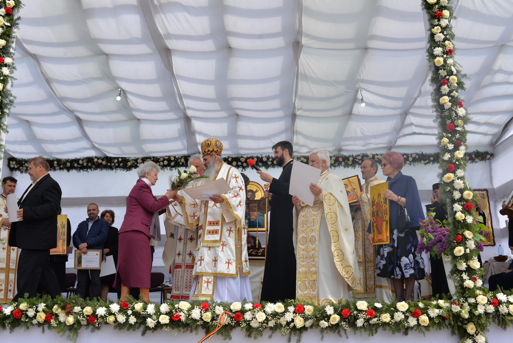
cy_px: 172
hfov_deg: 54.4
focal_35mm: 35
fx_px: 499
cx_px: 256
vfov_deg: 37.9
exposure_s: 1/320
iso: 200
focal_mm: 35
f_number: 9
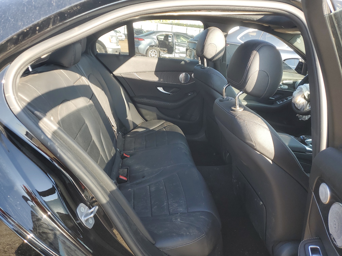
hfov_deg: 67.3
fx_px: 257
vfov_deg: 53.1
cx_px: 171
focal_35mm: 26
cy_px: 128
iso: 50
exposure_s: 1/227
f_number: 1.5
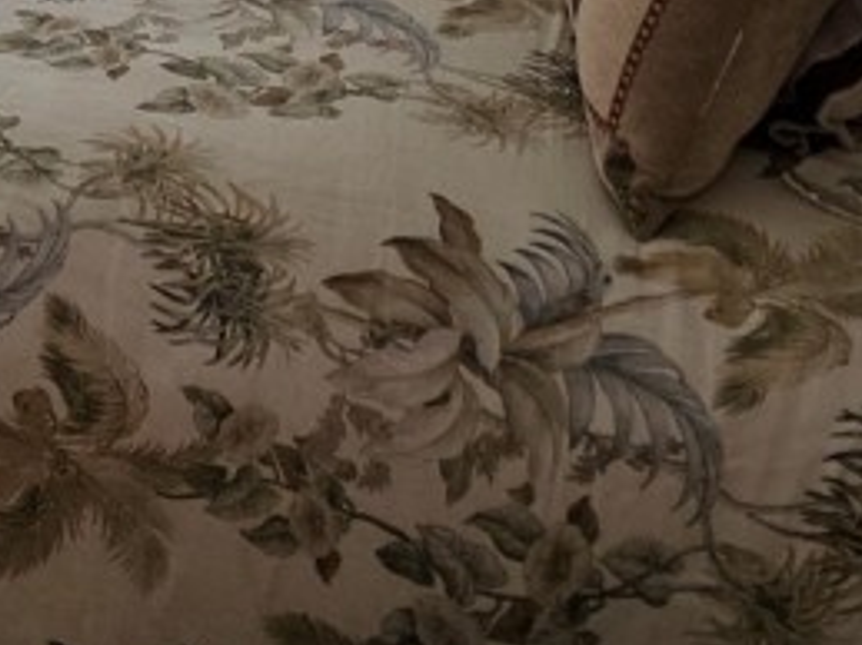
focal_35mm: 91
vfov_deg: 14.0
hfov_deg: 21.2
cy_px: -588
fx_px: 2265
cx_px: 130
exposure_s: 1/120
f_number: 1.7
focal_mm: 6.3
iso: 125
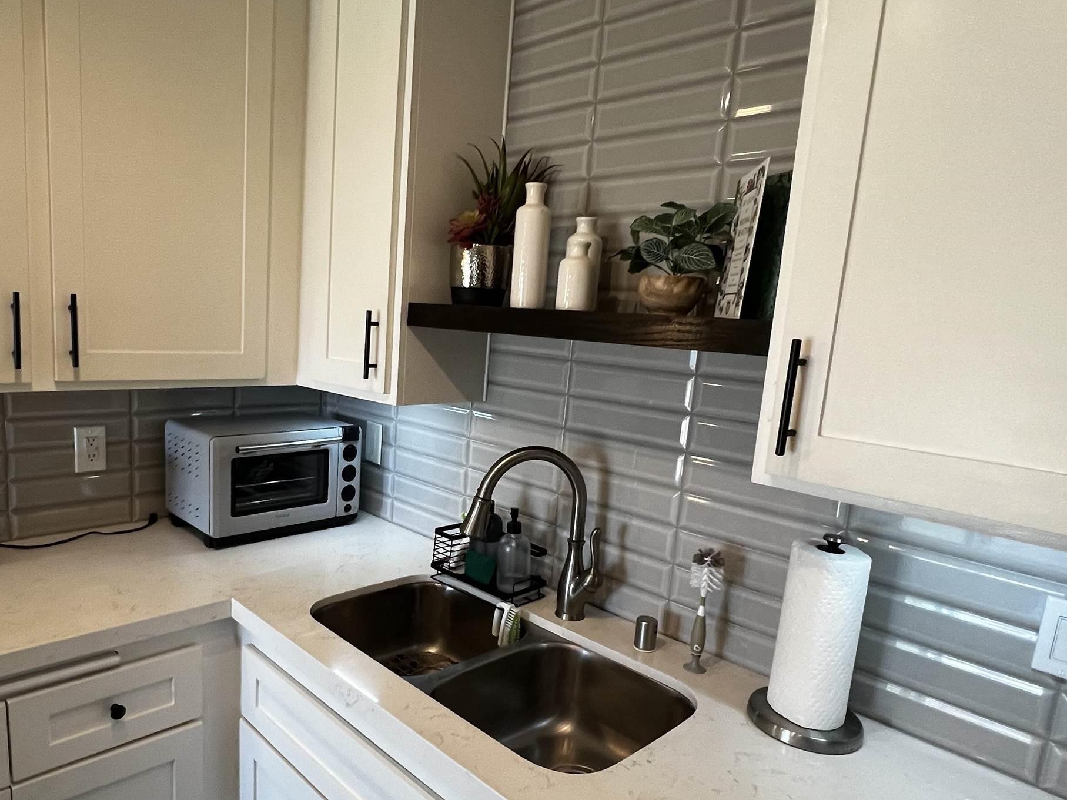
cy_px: 439
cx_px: 433
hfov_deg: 75.6
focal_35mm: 22
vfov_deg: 61.0
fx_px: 678
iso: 250
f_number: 1.8
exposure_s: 1/120
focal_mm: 1.57
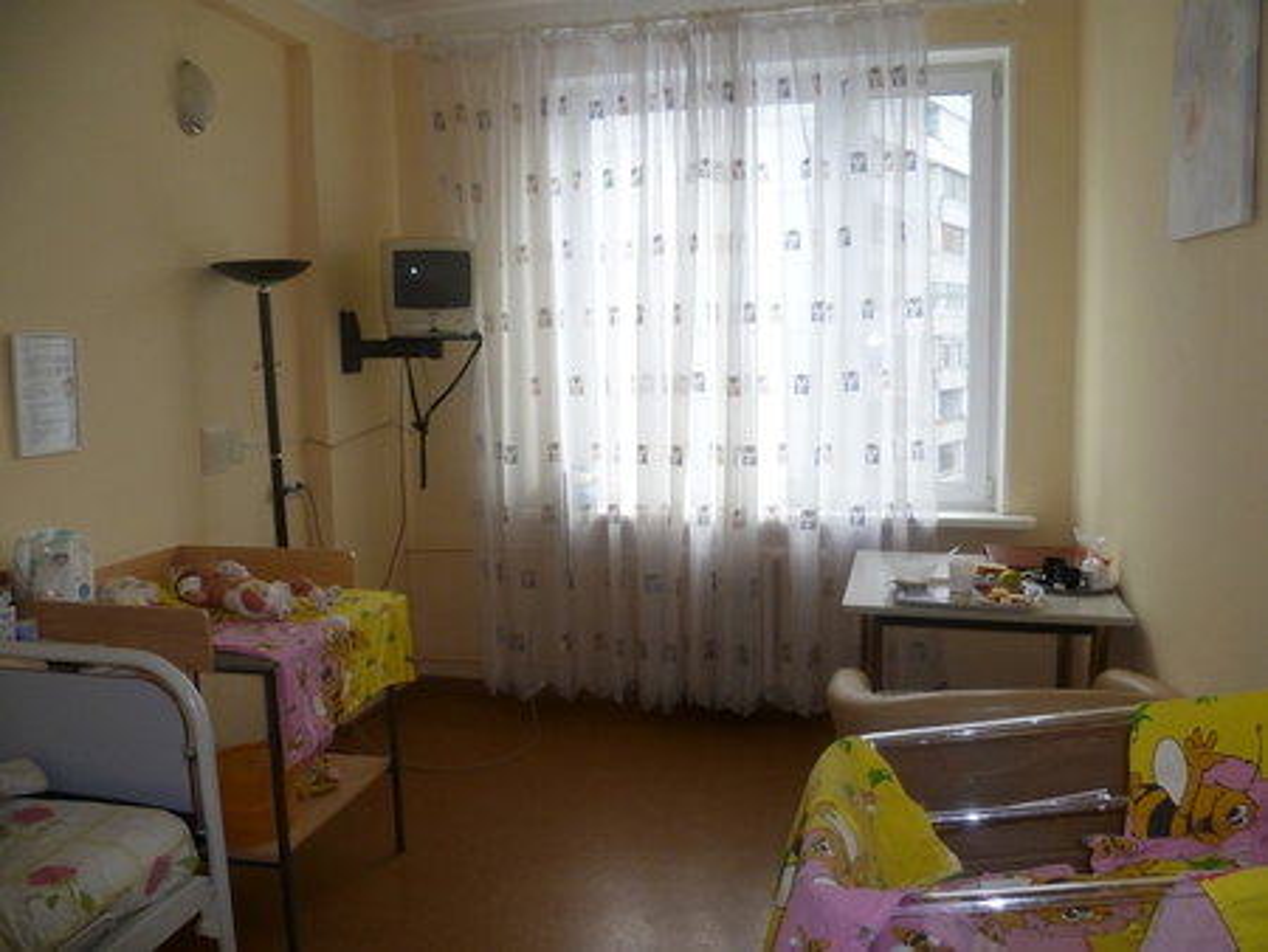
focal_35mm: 28
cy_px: 476
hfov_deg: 63.4
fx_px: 1026
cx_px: 634
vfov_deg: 49.8
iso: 100
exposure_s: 1/100
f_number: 2.8
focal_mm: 5
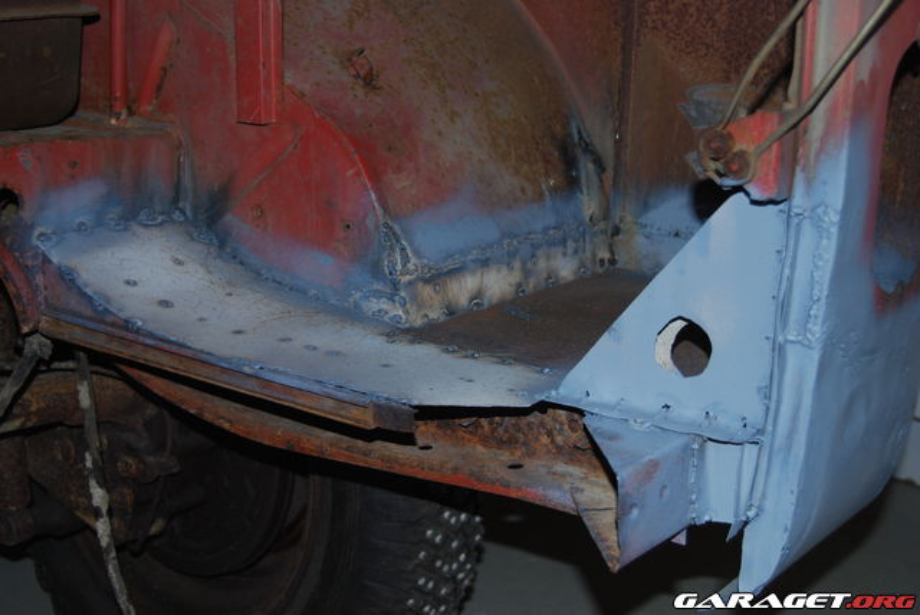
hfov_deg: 35.0
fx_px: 1458
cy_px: 308
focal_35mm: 57
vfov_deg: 23.8
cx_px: 460
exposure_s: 1/60
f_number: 5
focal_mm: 38
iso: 200
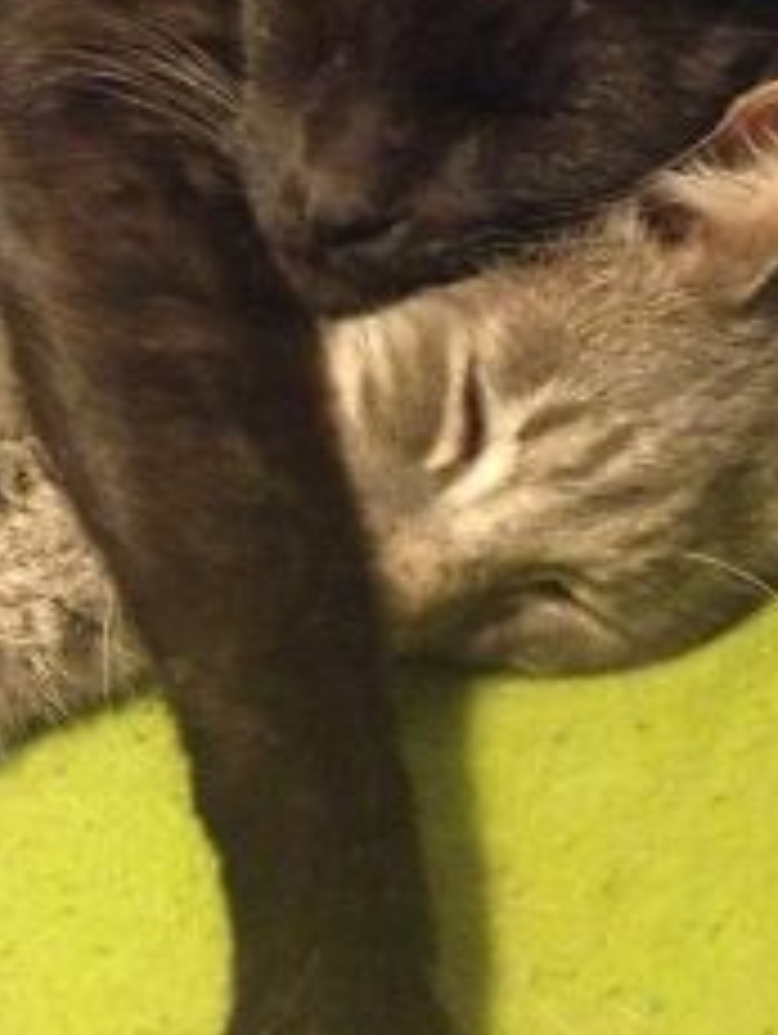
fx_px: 2752
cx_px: -11
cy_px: 304
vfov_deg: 21.2
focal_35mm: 92
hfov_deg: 15.8
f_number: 2.4
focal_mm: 4.28
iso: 640
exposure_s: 1/15
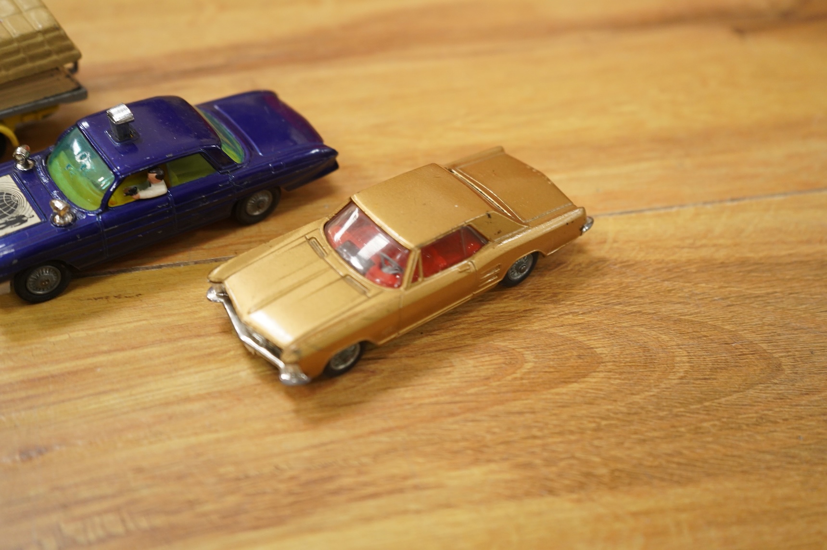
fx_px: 987
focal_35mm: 43
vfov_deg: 31.1
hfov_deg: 45.5
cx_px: 414
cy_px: 275
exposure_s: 1/125
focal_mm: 43
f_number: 4.5
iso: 2500
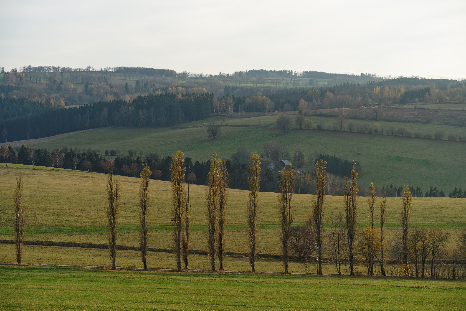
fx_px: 1295
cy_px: 156
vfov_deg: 13.7
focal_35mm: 100
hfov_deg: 20.4
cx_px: 233
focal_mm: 100
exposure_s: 1/15
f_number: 13
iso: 100
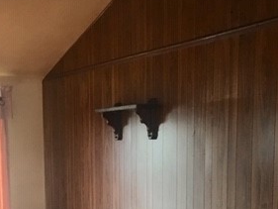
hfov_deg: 29.4
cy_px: 207
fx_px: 530
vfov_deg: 21.5
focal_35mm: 66
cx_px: 144
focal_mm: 4.15
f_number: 2.2
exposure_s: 1/4
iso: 50
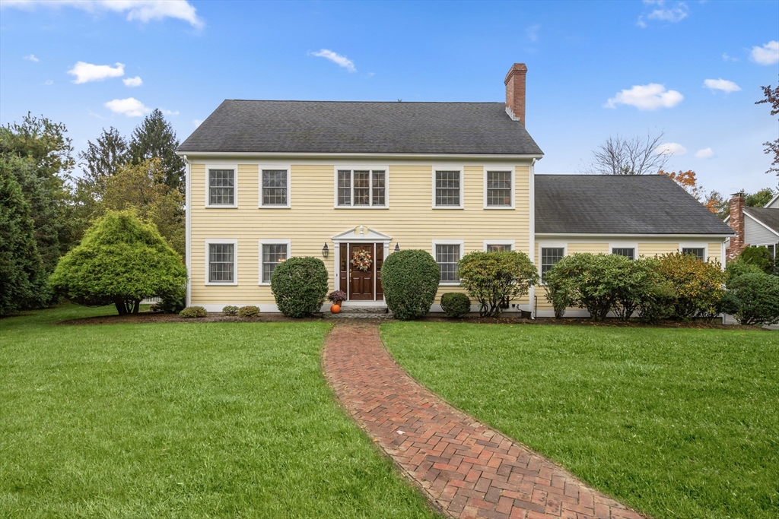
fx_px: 390
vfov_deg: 67.4
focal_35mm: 18
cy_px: 260
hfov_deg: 90.0
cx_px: 390
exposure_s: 1/100
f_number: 7.1
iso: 320
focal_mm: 18
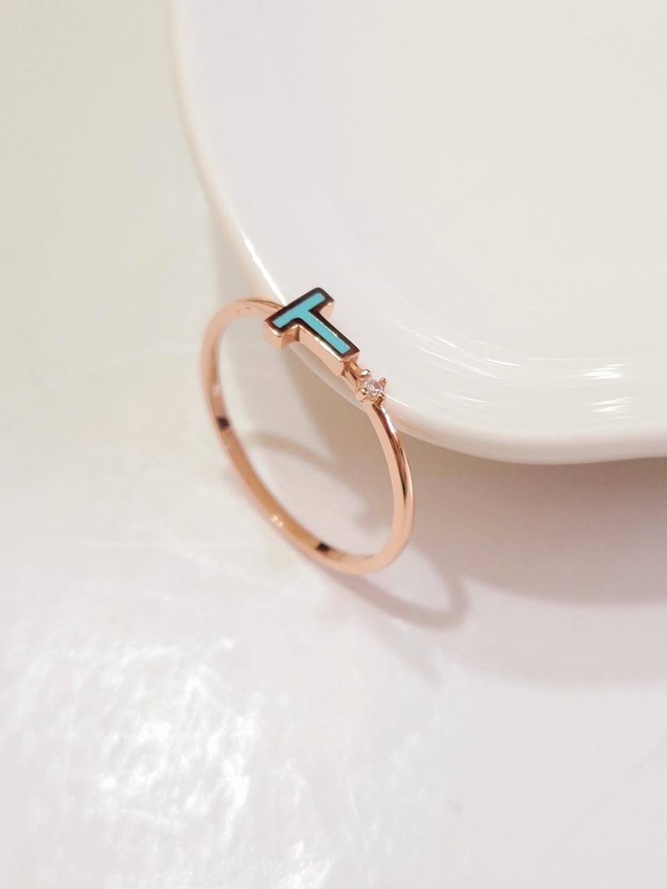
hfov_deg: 53.1
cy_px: 444
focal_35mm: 26
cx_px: 334
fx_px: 668
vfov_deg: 67.3
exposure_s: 1/40
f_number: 1.8
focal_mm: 5.4
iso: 200
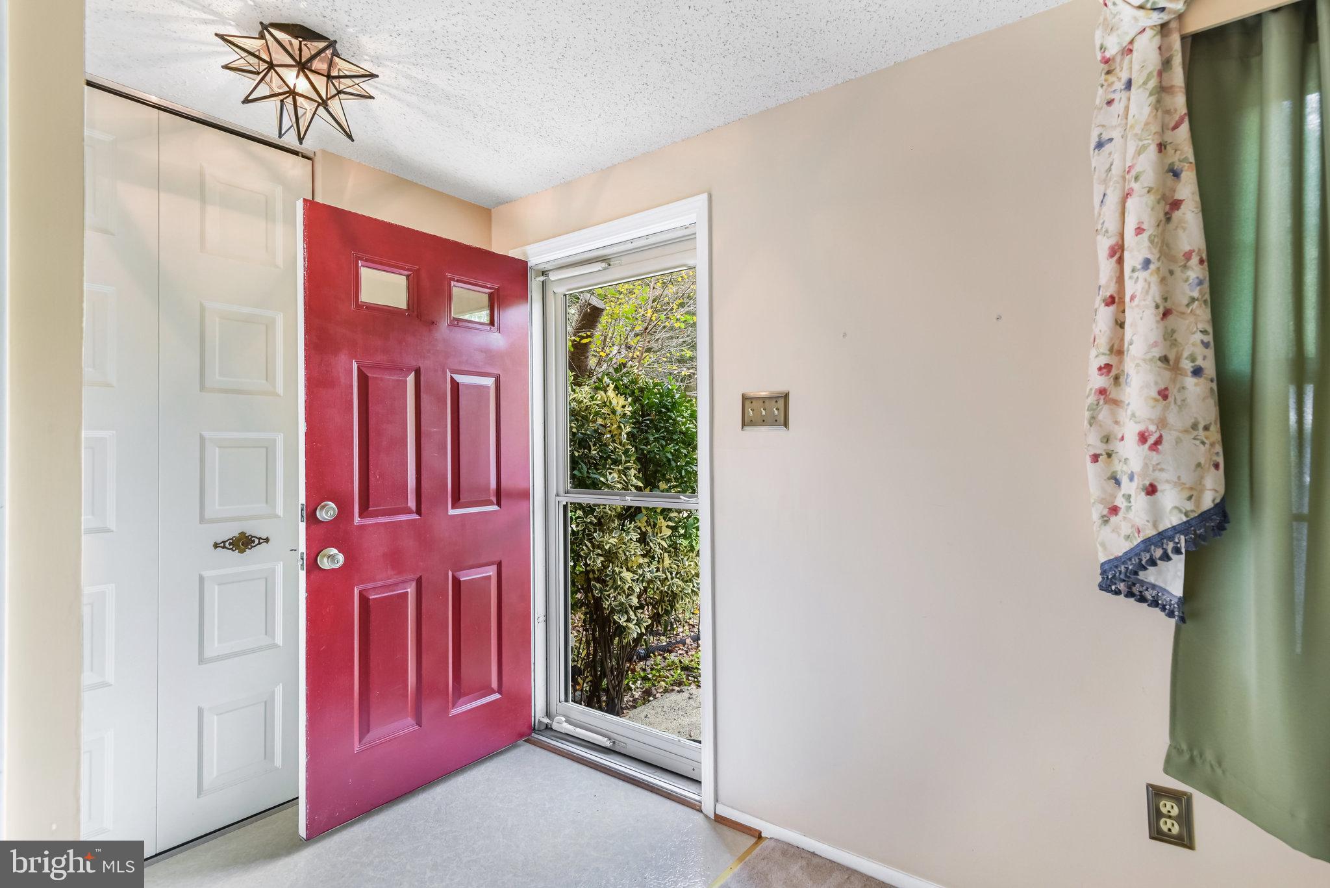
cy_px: 444
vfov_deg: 70.5
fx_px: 628
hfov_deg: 93.3
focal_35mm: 17
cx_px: 665
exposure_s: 1/50
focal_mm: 17
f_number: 8
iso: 400
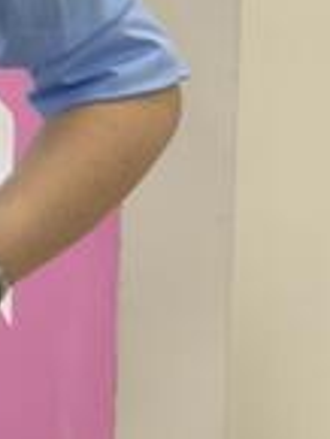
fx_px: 1257
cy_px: -167
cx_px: -339
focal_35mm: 99
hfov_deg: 12.9
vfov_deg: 18.2
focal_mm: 6.76
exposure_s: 1/100
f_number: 1.78
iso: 160
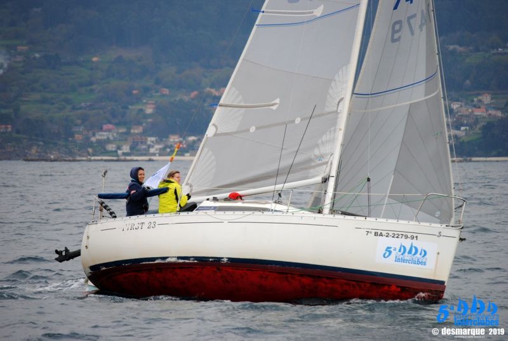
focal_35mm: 202
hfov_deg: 10.1
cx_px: 254
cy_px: 170
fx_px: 2863
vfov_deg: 6.8
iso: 200
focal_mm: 135
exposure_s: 1/400
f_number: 5
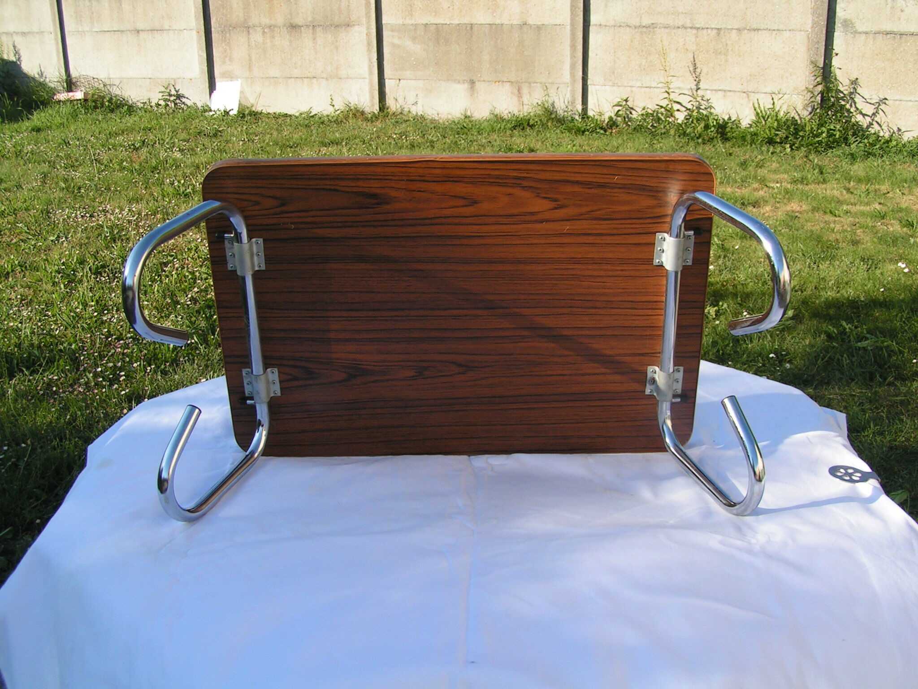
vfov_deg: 37.7
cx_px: 459
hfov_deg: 49.0
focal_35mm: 38
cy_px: 344
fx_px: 1008
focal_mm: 5.8
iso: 50
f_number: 5.6
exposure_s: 1/200
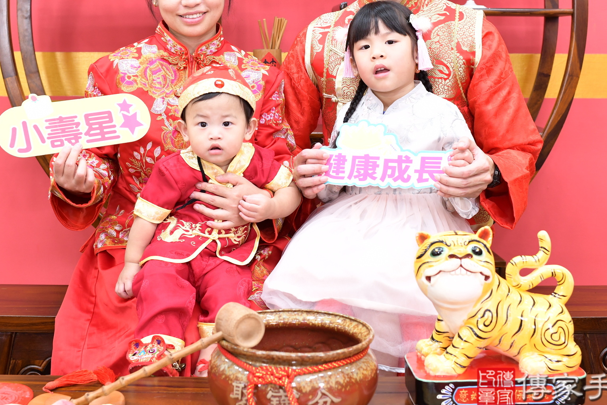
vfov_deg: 24.4
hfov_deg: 36.2
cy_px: 121
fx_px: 927
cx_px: 282
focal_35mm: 55
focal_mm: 35
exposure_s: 1/200
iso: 1000
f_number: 4.5
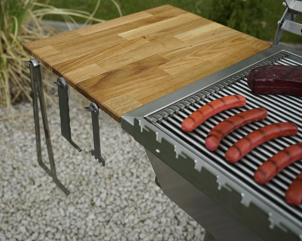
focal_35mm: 39
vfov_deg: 37.9
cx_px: 134
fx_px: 352
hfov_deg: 46.4
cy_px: 123
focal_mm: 34.3
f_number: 3.5
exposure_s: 1/125
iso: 100
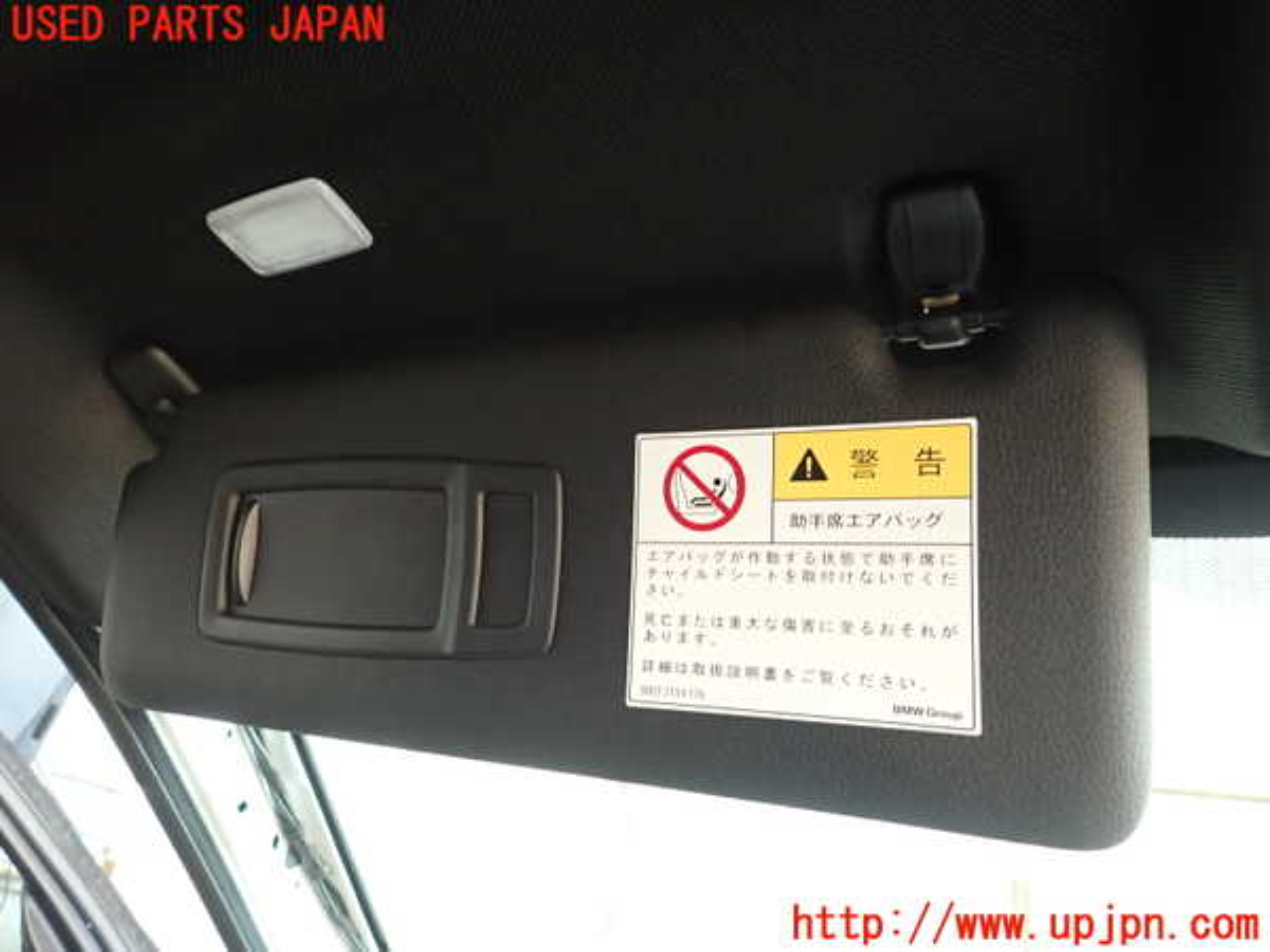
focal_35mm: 25
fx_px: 917
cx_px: 635
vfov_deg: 54.9
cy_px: 476
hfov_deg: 69.4
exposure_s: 1/30
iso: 320
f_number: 2
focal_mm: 4.5
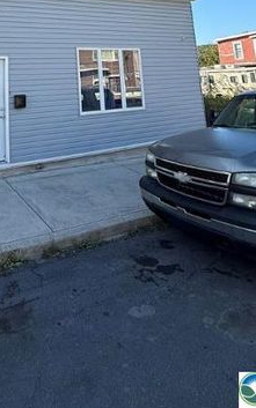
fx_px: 312
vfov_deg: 55.5
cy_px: 25
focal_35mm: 28
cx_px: 65
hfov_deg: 43.2
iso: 50
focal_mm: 2.22
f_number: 2.2
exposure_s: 1/644
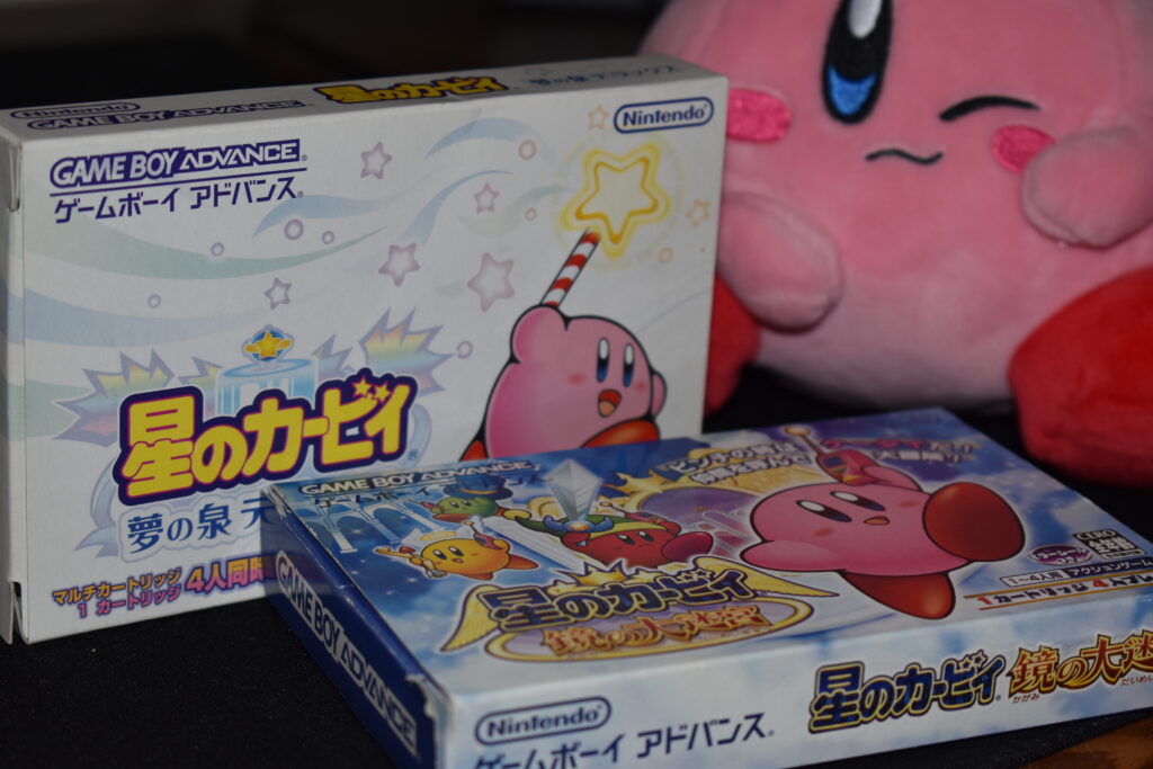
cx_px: 576
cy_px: 384
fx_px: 2642
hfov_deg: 24.6
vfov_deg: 16.6
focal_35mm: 82
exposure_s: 1/60
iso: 500
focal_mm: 55
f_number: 5.6
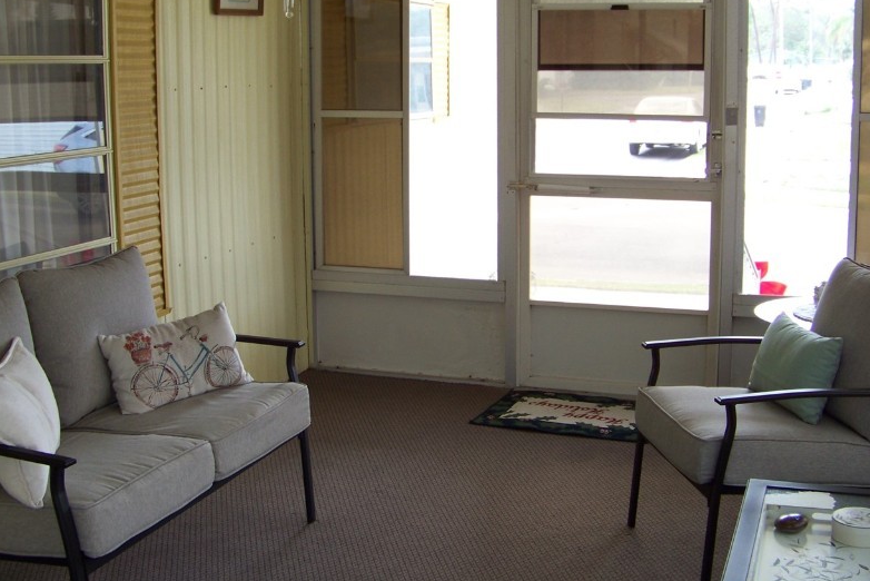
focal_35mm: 49
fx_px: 1185
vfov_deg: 27.5
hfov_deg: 40.3
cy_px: 235
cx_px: 425
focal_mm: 5.85
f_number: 2.8
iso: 67
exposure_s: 1/40
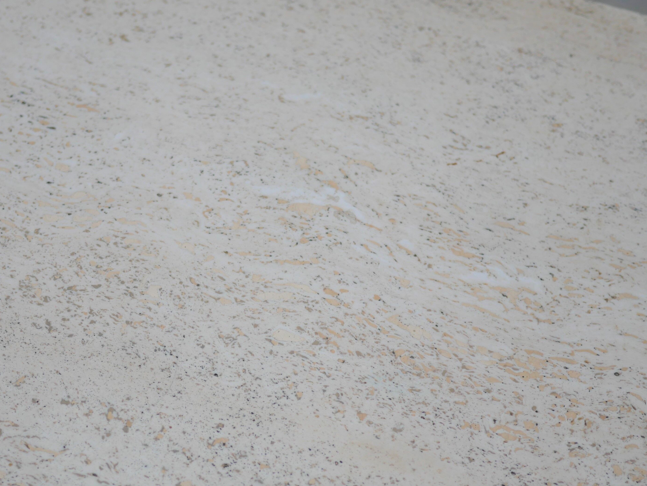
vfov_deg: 22.2
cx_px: 241
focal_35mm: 66
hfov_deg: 29.3
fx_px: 1234
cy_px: 327
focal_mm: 20
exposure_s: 1/125
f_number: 1.7
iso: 200
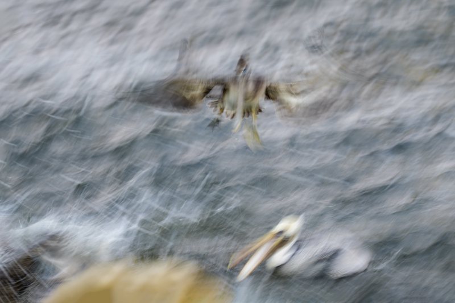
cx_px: 228
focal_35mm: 280
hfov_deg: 7.4
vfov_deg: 4.9
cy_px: 152
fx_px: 3538
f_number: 4
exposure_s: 1/15
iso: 640
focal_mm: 280
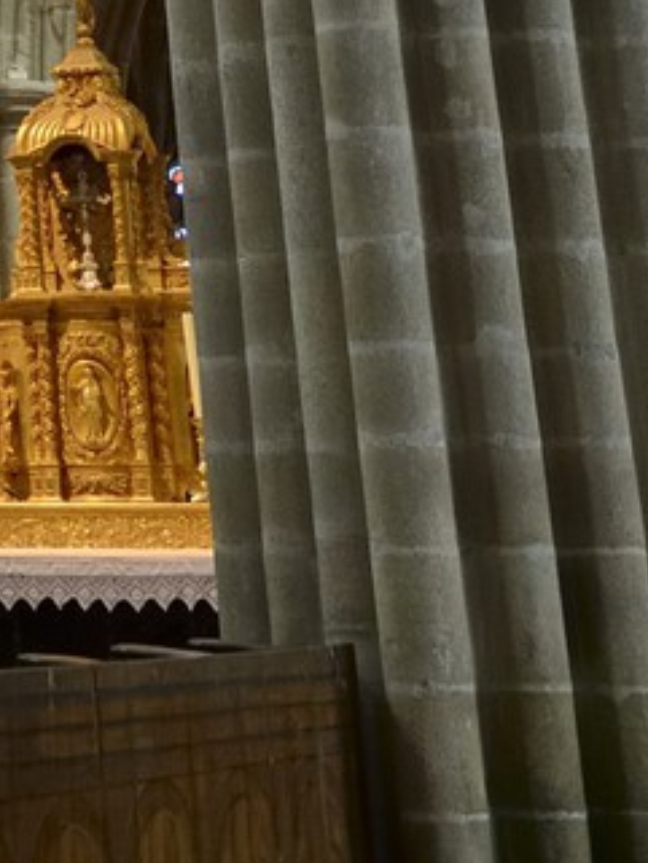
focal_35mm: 139
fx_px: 3467
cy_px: -1164
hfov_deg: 9.8
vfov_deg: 11.8
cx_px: -721
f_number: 4.5
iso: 1600
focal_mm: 29
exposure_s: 1/60
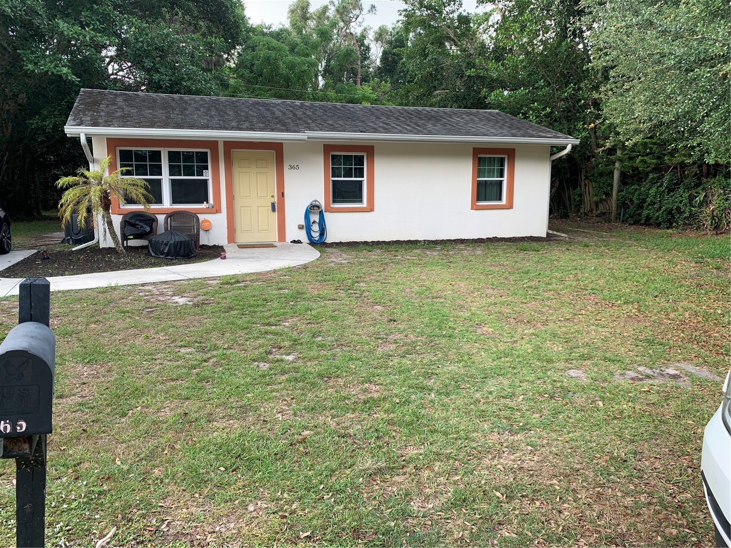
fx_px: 549
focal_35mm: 26
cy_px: 274
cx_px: 366
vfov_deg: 53.1
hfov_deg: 67.3
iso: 25
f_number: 1.8
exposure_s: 1/296
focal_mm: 4.25
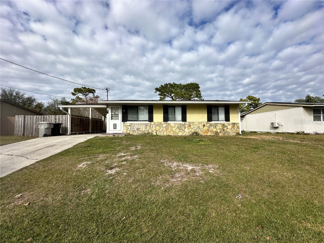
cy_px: 122
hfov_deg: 102.1
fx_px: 131
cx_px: 162
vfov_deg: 85.7
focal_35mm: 14
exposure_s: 1/1984
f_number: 2.2
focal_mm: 2.22
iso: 50
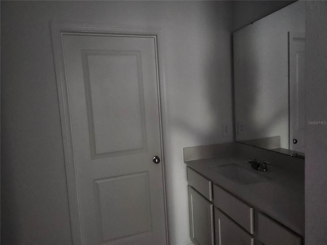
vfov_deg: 58.9
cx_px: 164
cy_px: 122
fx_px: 217
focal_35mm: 23
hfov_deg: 73.9
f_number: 1.8
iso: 1000
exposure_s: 1/24
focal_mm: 5.54
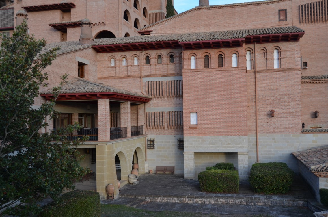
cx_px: 164
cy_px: 108
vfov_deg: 34.1
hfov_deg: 49.6
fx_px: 355
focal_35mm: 39
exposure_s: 1/125
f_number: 5.6
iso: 200
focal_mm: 26
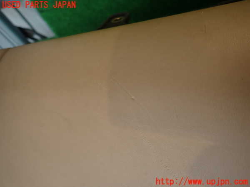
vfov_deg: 54.9
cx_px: 125
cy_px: 94
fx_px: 181
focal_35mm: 25
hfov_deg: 69.4
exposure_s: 1/100
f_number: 2
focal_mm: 4.5
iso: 100
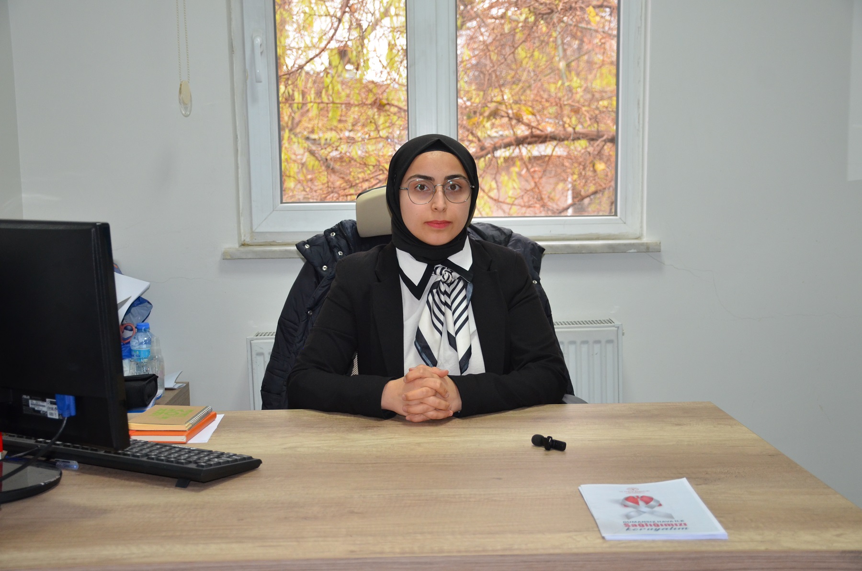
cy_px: 286
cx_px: 431
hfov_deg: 43.7
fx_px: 1075
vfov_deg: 29.7
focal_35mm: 45
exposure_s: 1/60
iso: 800
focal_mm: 30
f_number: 4
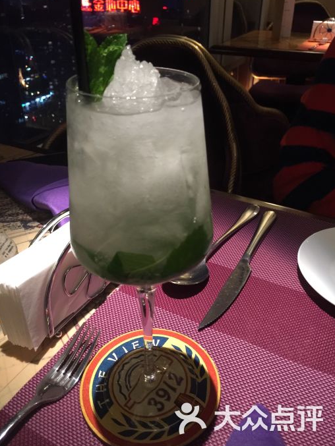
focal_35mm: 30
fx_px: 387
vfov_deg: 60.0
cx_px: 167
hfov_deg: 46.8
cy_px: 222
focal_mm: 4.15
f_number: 2.2
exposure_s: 1/8
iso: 125
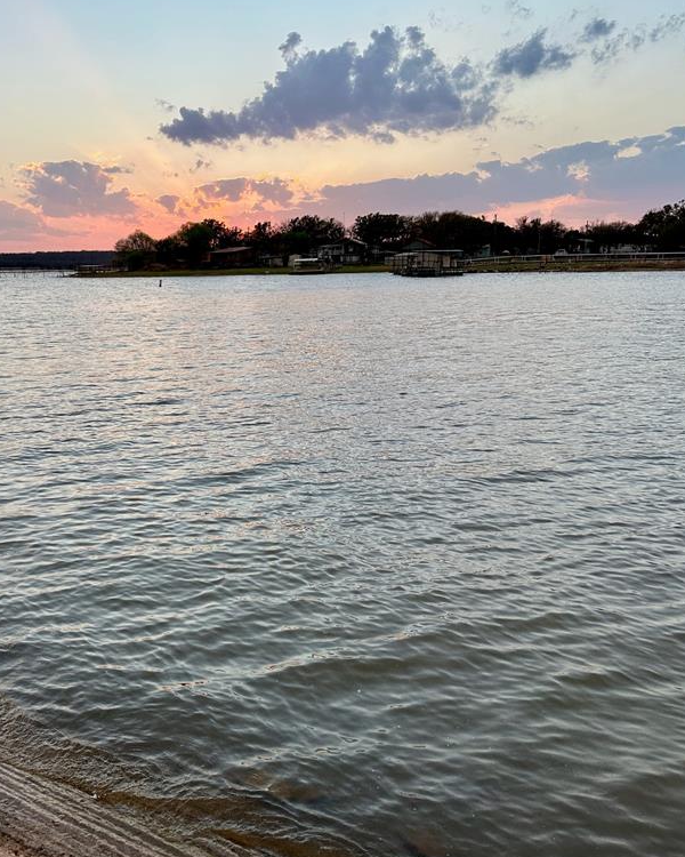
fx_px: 811
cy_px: 426
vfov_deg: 55.7
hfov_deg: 44.8
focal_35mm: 32
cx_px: 208
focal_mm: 6.86
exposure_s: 1/452
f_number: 1.78
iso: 80
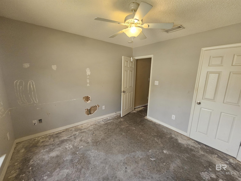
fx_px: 91
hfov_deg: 106.2
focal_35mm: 13
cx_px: 120
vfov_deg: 89.9
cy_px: 90
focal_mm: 2.2
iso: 400
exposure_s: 1/77.4
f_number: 2.2
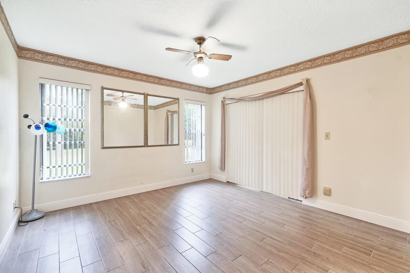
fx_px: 171
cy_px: 136
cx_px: 205
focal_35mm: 15
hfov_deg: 100.4
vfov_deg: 77.3
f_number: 11
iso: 1250
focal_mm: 10
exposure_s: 1/45
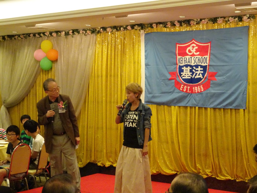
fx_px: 460
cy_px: 96
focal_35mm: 62
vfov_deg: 23.7
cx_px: 128
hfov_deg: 31.2
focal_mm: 10.59
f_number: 4.5
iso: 2000
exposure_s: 1/80
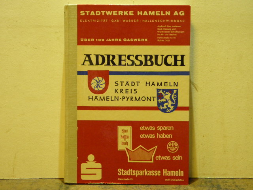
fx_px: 395
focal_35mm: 54
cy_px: 95
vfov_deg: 27.0
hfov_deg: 35.5
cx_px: 126
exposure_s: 1/8
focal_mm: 9.7
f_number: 4.1
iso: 400
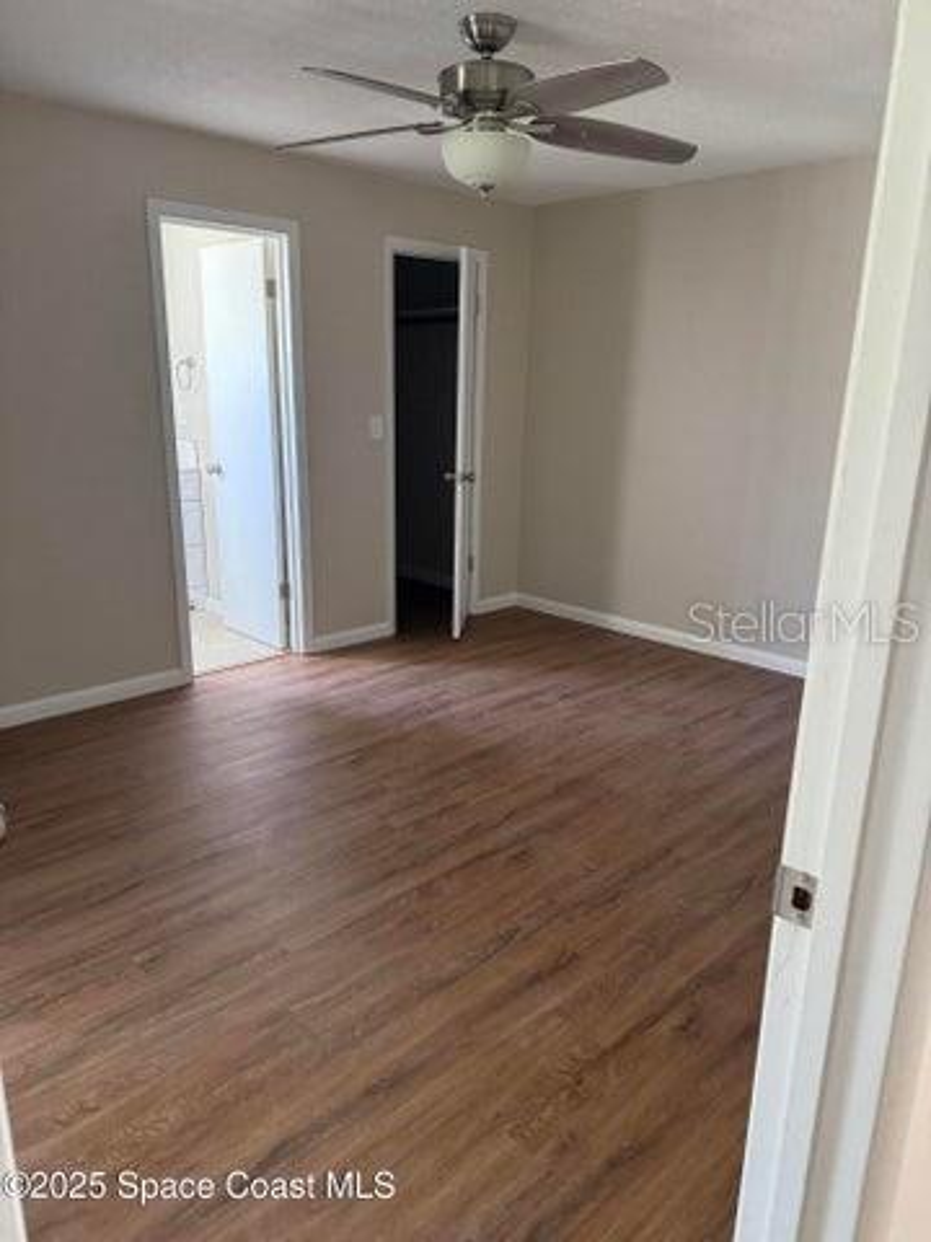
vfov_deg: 71.6
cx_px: 466
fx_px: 861
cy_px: 621
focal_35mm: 24
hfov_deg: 56.8
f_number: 1.78
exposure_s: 1/60
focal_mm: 6.76
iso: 640
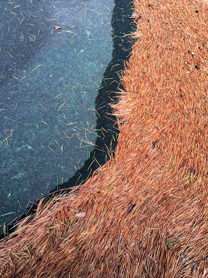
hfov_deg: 48.2
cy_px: 139
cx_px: 104
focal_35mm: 29
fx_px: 232
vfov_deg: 61.7
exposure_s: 1/30
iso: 32
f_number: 2.2
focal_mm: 4.15
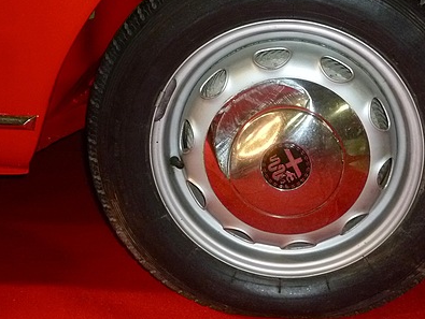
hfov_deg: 32.9
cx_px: 281
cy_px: 108
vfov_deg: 25.2
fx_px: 713
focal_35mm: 58
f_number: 3.7
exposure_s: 1/40
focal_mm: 7.7
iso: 400
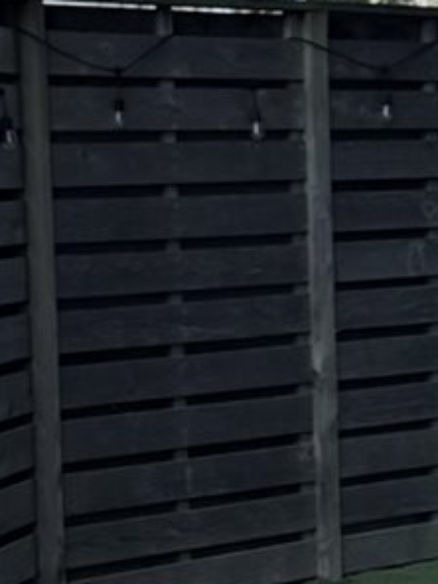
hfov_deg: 7.9
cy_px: 779
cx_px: 393
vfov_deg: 10.3
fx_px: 3155
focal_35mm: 187
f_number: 1.78
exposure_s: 1/1678
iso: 80
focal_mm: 6.86
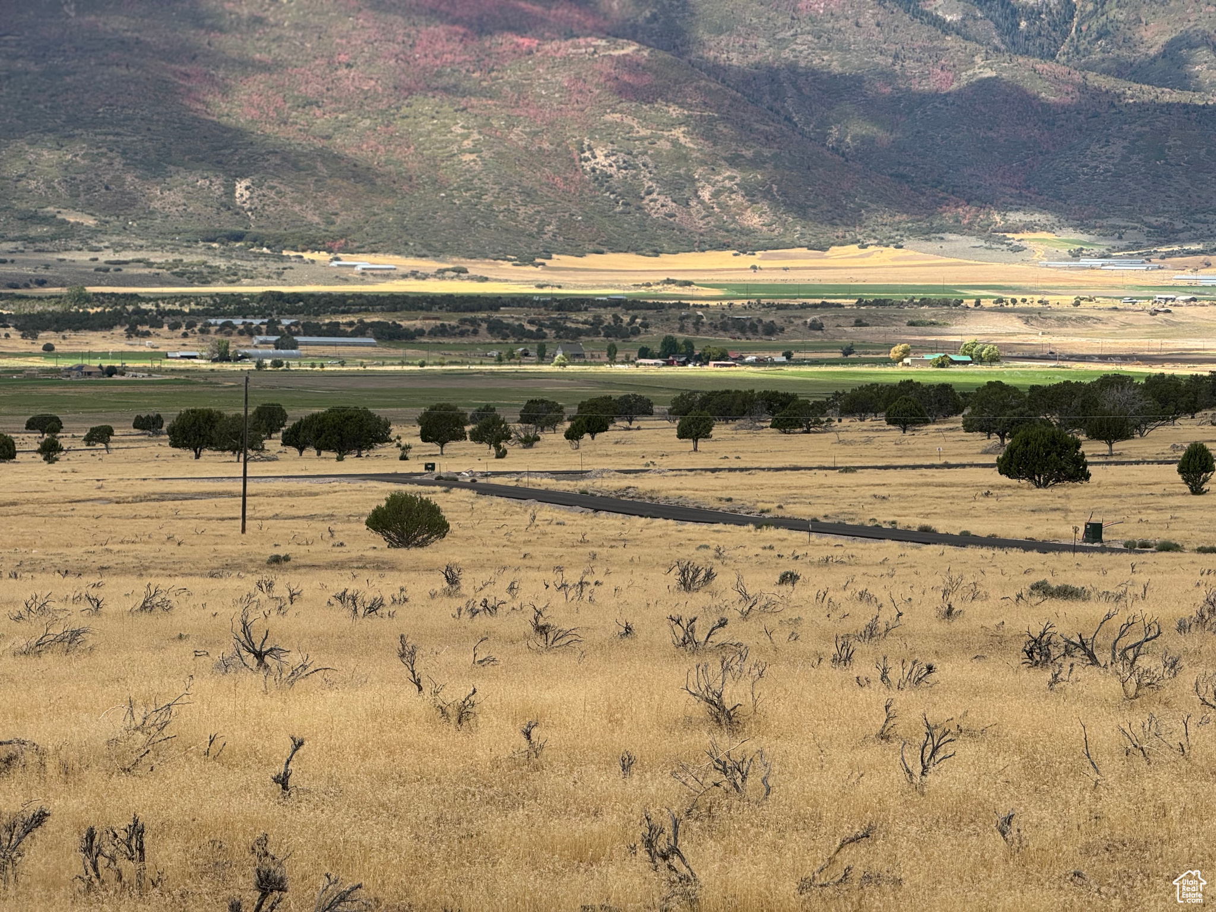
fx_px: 4215
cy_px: 456
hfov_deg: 16.4
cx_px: 608
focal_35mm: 120
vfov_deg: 12.3
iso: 50
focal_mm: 15.66
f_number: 2.8
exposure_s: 1/1451
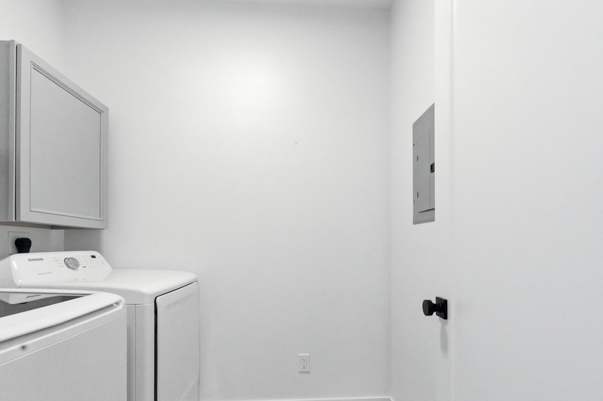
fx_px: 301
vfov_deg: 66.6
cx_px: 316
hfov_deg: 90.0
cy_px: 243
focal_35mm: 18
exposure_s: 1/1000
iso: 12800
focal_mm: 14
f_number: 9
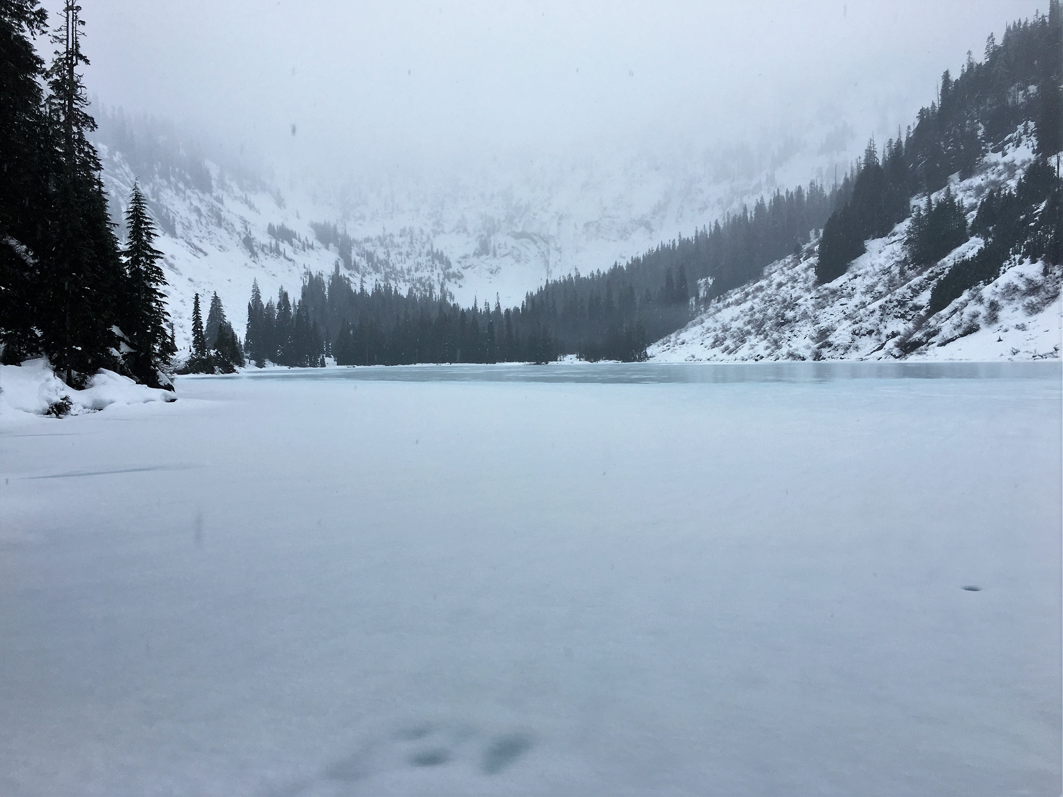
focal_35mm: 29
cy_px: 398
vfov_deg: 48.2
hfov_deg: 61.7
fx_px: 891
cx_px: 532
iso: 25
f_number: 2.2
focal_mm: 4.15
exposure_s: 1/538
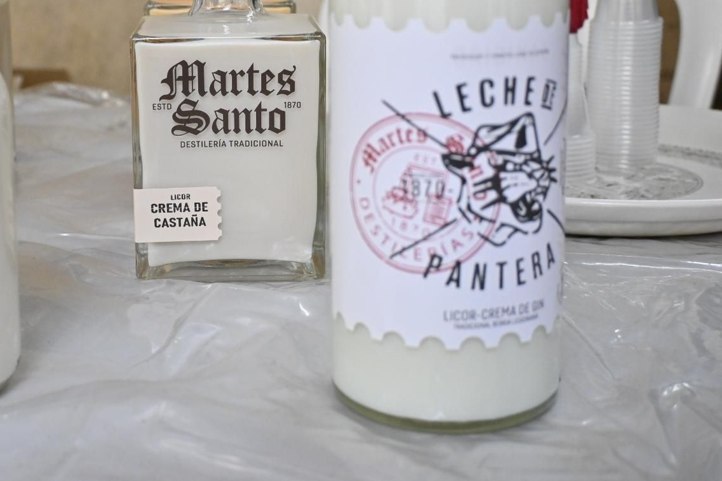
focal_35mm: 60
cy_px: 151
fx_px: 1203
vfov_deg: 22.5
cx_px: 219
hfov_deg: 33.0
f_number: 4.5
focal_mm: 28
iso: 1250
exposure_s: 1/200
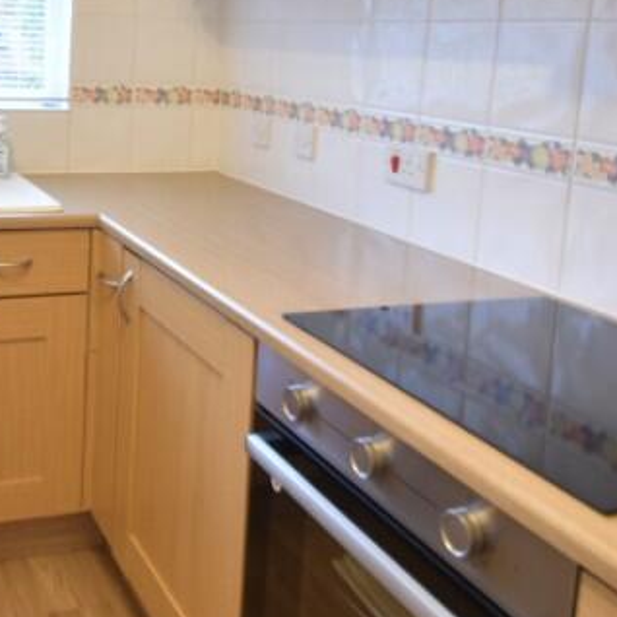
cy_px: 121
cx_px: 95
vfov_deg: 39.3
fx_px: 827
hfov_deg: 38.8
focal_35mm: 41
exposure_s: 1/15
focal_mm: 10
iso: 320
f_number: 4.5
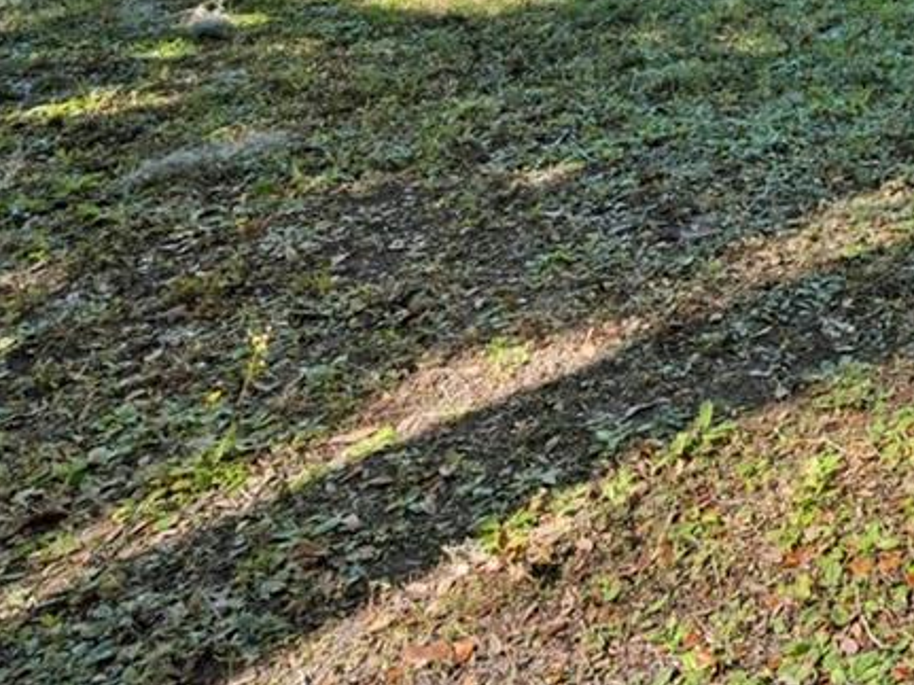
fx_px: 1320
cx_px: 1219
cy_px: -440
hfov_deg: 29.7
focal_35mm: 50
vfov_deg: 22.0
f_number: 6.3
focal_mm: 14
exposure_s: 1/500
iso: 250
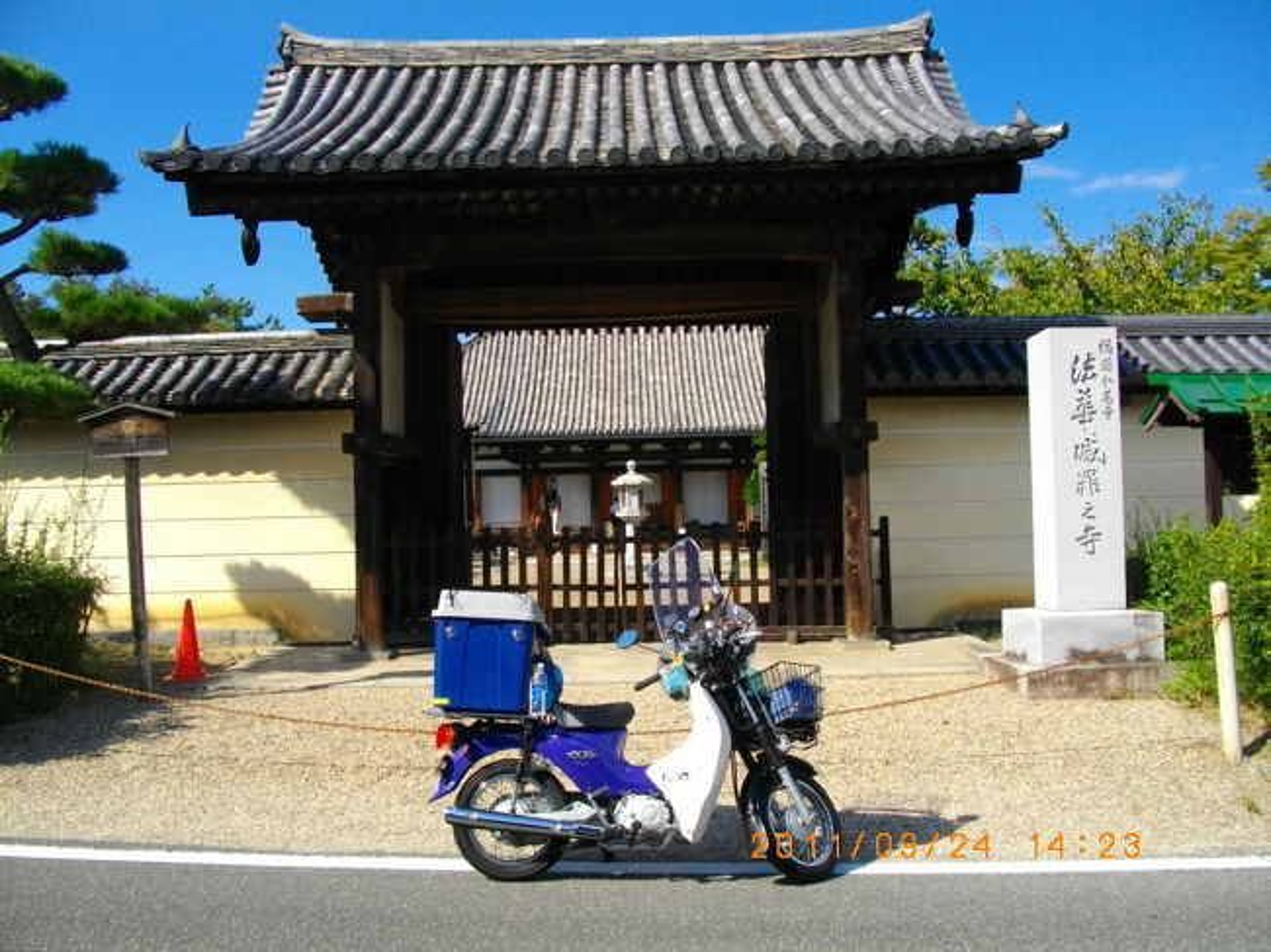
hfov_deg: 58.4
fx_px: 1138
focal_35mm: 31
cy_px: 476
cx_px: 636
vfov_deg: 45.4
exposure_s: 1/160
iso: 100
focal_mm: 5.7
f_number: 8.8
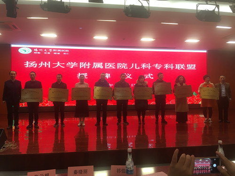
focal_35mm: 29
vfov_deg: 48.2
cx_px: 118
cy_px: 88
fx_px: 197
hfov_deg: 61.7
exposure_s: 1/33
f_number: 2.2
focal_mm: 4.15
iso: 40
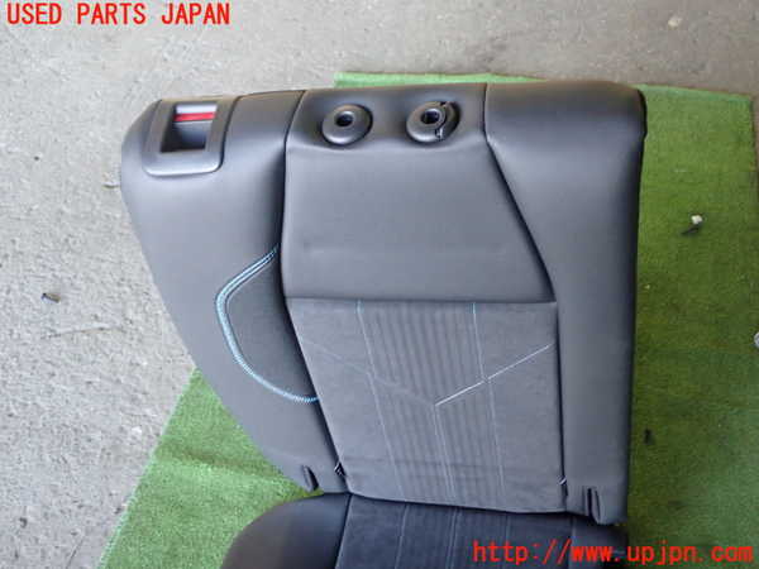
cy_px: 284
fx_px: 899
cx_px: 380
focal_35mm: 41
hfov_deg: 45.8
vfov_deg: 35.1
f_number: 2.8
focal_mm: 7.31
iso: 640
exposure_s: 1/40
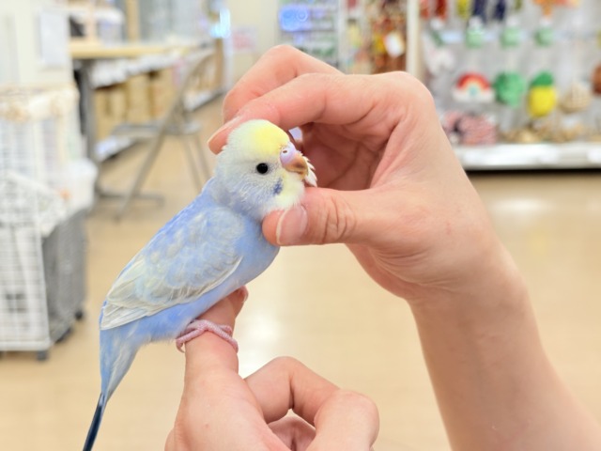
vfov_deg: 28.0
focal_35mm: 52
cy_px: 226
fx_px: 903
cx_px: 300
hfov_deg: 36.8
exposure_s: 1/50
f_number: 1.6
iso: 50
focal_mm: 5.96
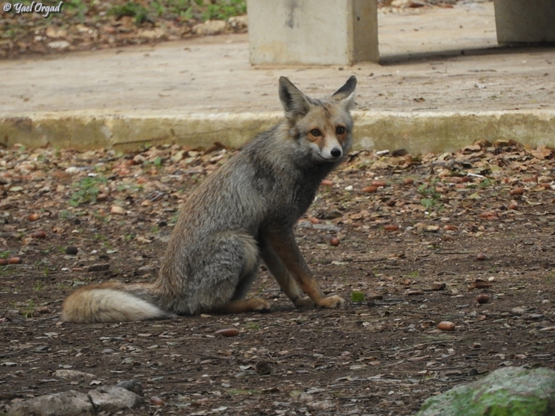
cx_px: 278
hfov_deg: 2.8
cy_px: 208
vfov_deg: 2.1
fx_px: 11223
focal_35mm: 700
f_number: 5.6
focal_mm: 125.4
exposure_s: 1/250
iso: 400
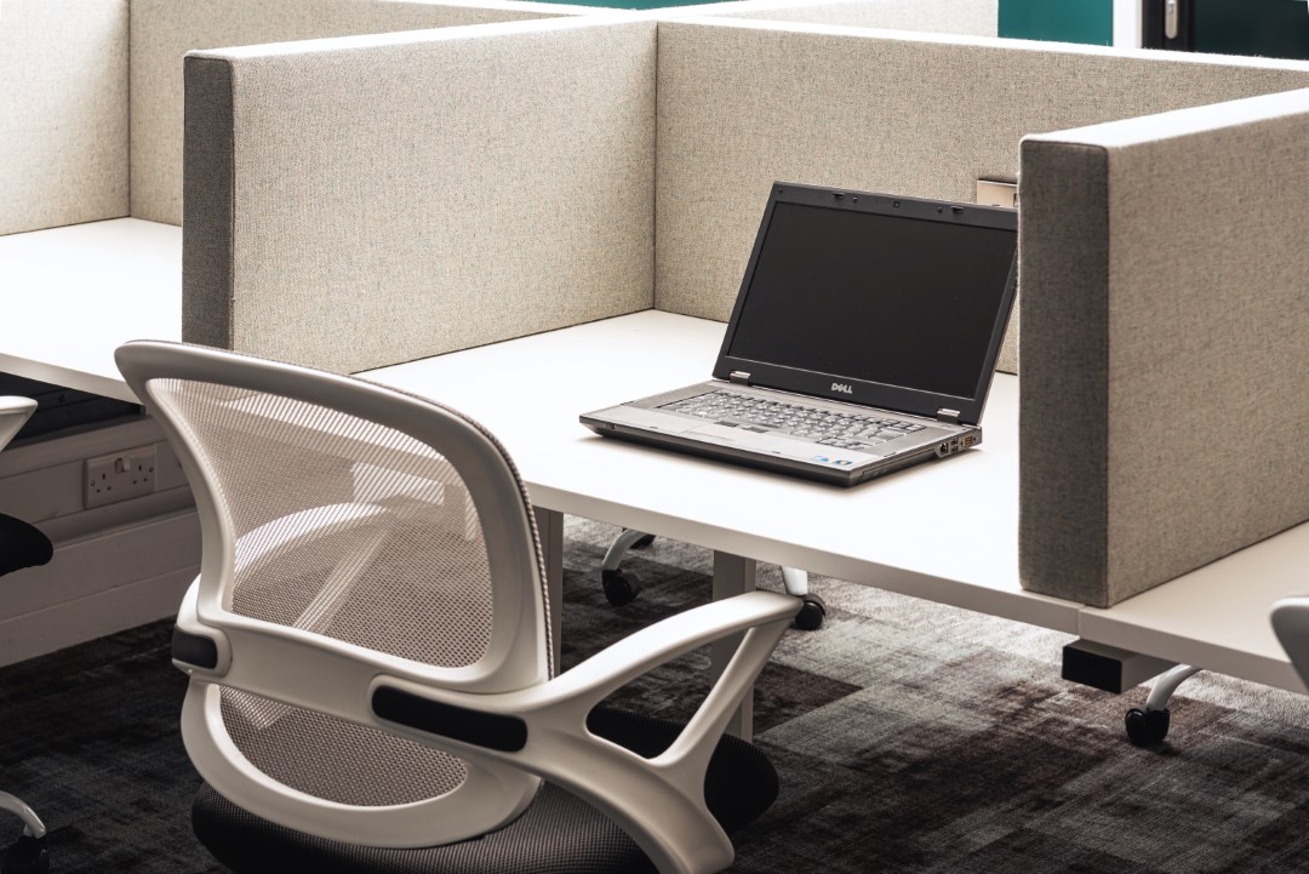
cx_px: 654
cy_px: 437
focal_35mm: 70
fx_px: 2546
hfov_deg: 28.8
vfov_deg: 19.5
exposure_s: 1/200
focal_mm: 70
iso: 400
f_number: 8
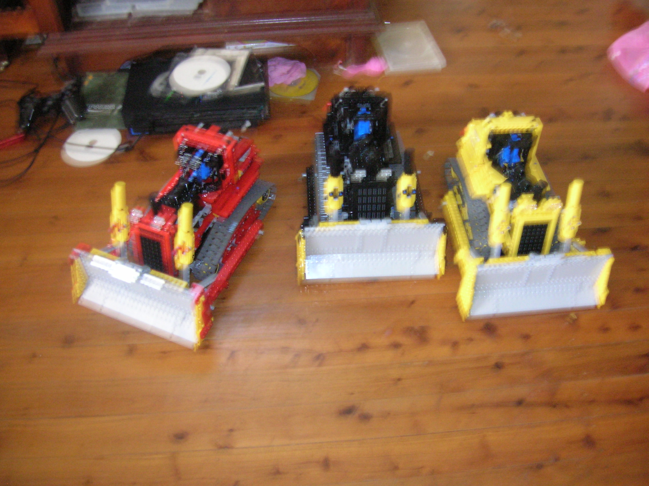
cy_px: 243
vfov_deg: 41.7
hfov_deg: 54.0
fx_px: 637
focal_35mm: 34
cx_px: 324
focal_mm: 5.7
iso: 200
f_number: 2.9
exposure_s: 1/1.8
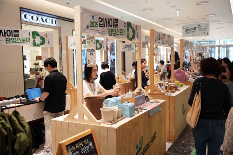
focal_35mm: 37
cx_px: 116
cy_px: 78
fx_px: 239
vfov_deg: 35.9
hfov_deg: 51.9
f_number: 4.5
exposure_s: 1/125
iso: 800
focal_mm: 37
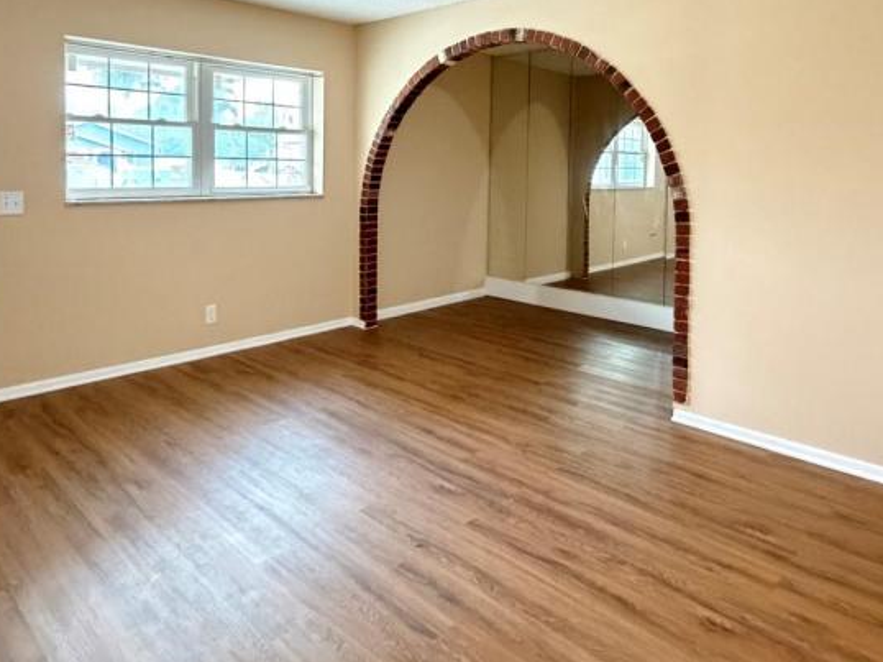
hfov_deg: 69.2
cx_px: 397
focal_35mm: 25
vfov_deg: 53.1
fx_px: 637
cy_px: 189
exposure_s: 1/30
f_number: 2.2
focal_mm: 2.22
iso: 1600
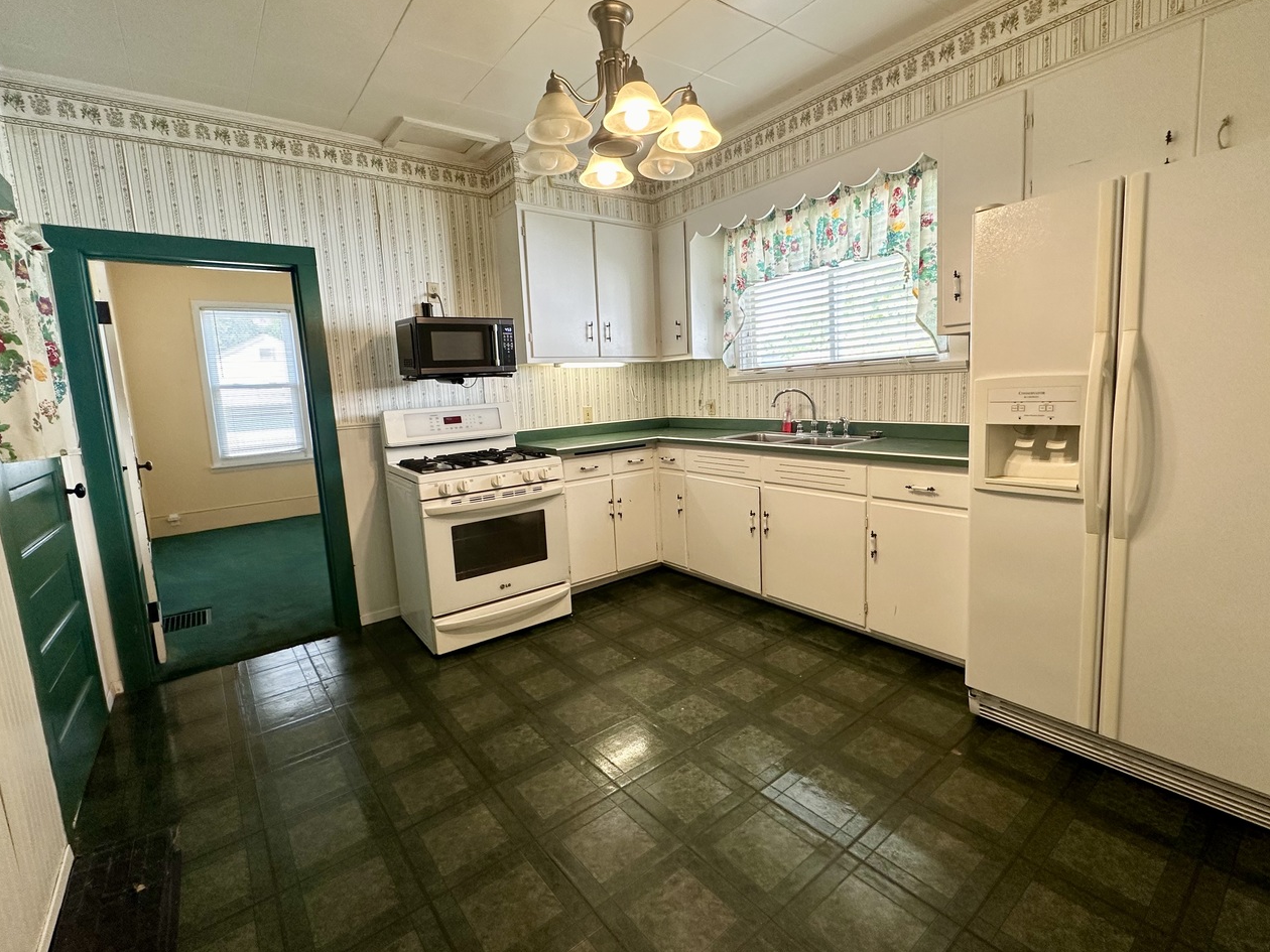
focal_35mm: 16
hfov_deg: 94.5
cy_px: 460
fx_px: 587
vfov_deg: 78.1
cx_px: 641
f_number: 2.2
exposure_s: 1/99
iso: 125
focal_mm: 2.22
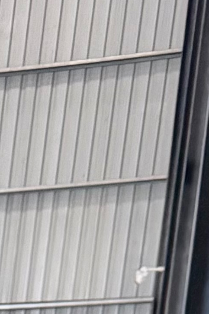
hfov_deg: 6.1
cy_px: 1007
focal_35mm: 197
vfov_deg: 8.4
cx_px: -556
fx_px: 1715
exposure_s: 1/60
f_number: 1.78
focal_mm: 6.76
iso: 250
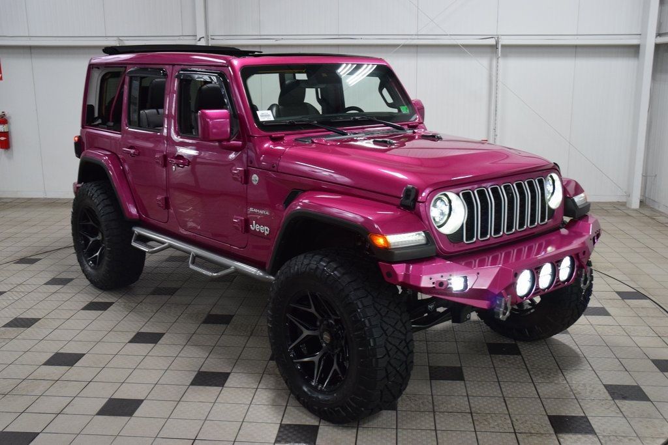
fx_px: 696
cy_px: 222
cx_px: 334
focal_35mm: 38
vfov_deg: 35.5
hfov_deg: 51.3
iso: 1600
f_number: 7.1
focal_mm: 25
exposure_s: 1/60
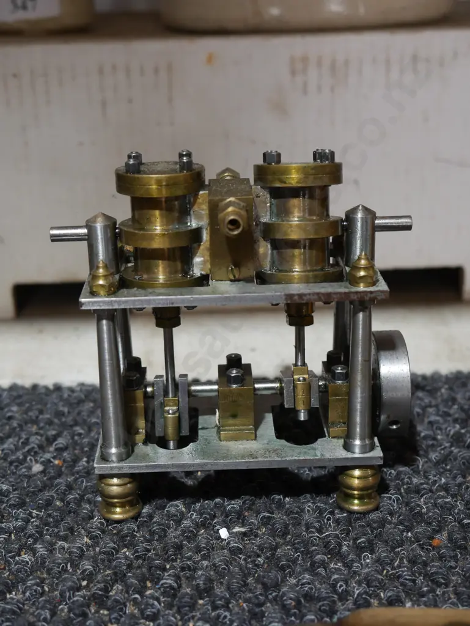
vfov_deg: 38.2
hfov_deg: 29.1
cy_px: 313
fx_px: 904
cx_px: 235
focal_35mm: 50
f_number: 5.3
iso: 1000
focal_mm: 25
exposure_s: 1/60
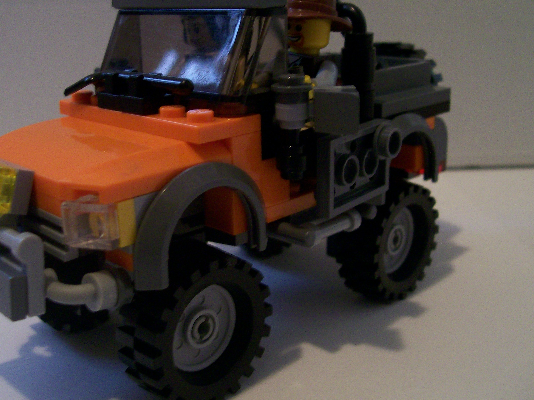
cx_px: 213
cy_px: 177
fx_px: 679
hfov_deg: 42.7
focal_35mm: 44
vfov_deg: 32.8
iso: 160
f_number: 2.7
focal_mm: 6
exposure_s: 1/8
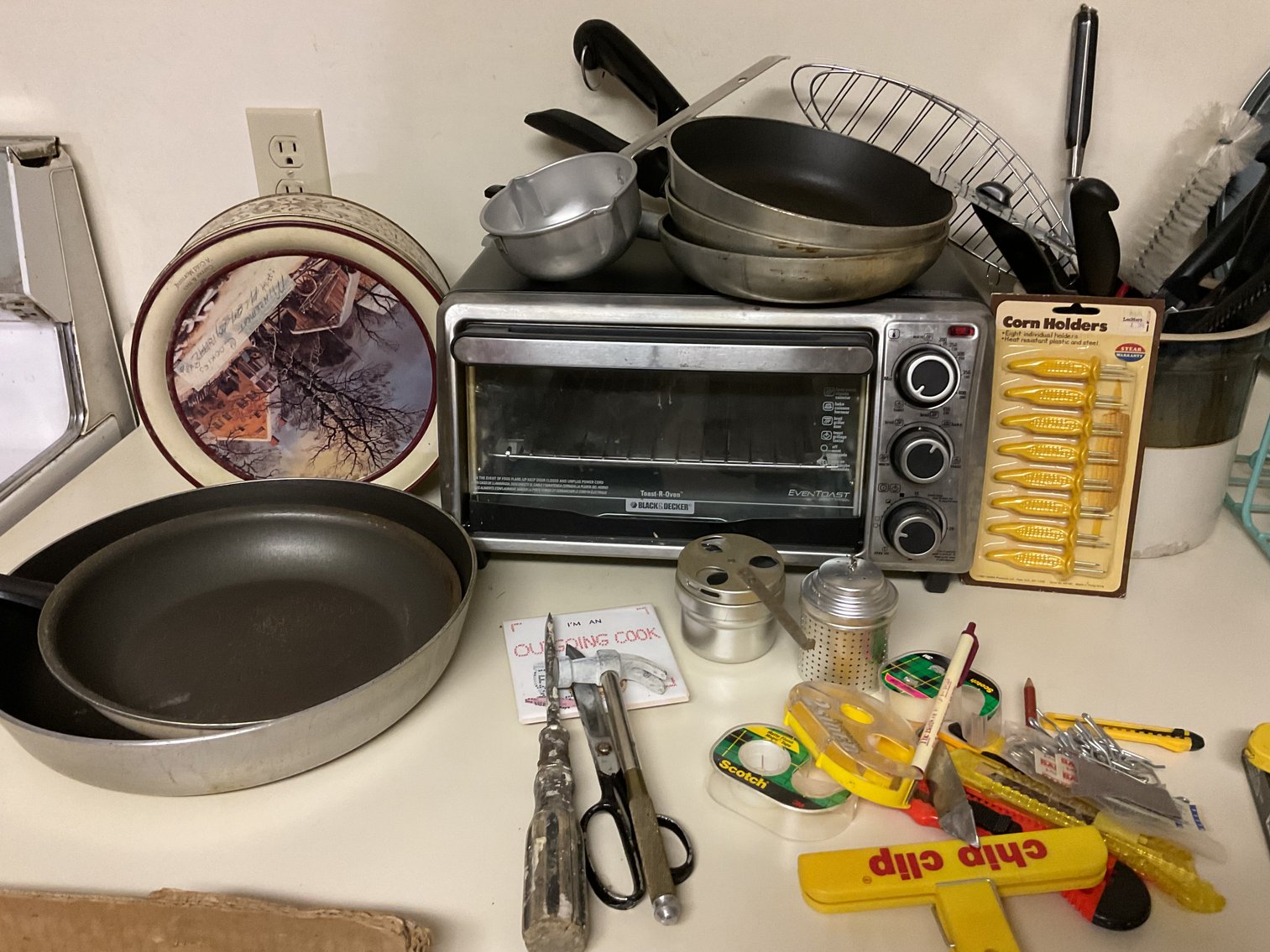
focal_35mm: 29
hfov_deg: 61.7
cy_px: 476
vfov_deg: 48.2
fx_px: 1064
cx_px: 635
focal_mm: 3
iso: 200
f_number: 1.8
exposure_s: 1/60
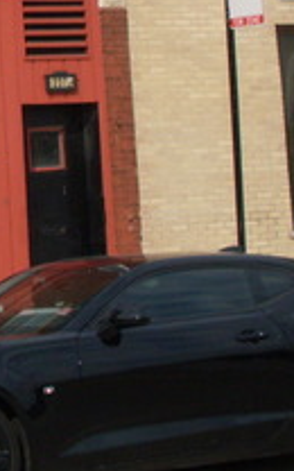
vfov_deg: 16.3
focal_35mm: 124
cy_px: -50
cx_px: -353
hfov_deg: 9.6
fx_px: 1590
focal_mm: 6.3
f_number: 8.4
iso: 80
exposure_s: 1/180
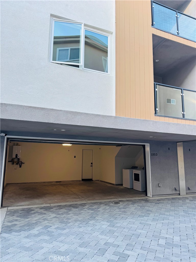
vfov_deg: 71.6
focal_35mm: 24
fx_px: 181
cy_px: 131
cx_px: 98
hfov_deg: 56.8
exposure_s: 1/166
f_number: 1.78
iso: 64
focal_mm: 6.76
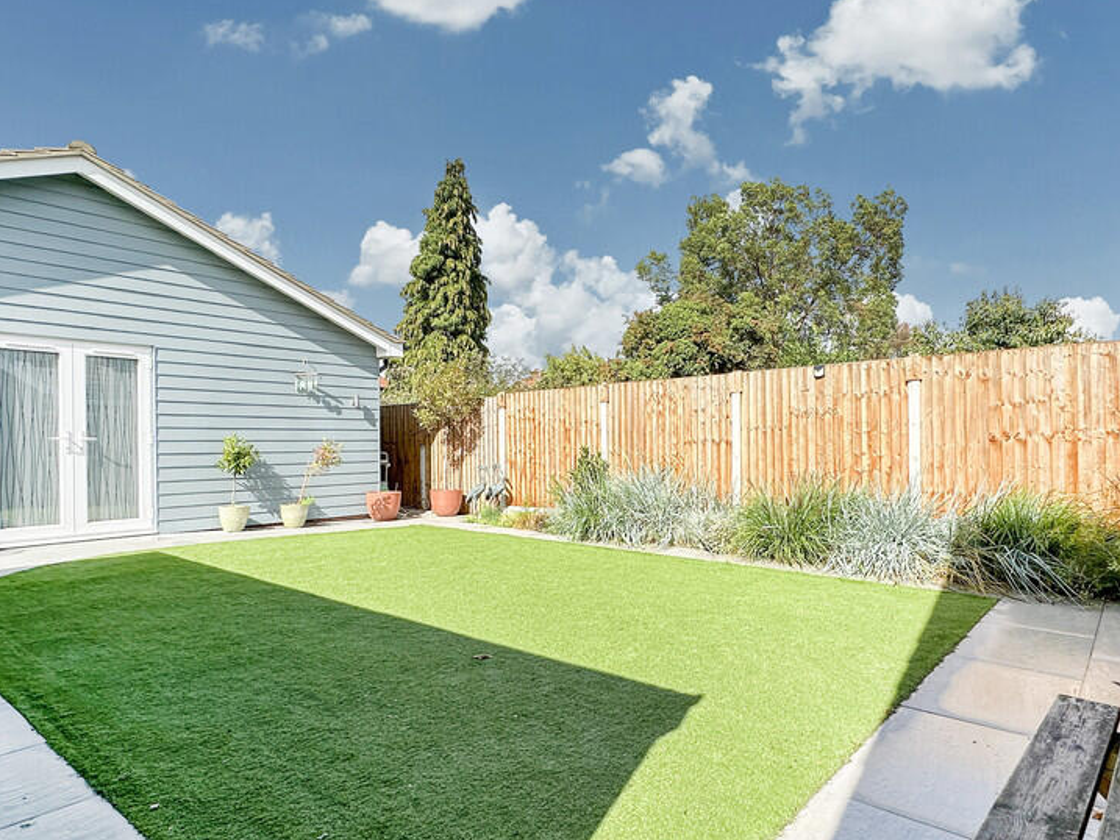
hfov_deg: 81.5
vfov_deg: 63.4
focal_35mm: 20
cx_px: 609
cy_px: 593
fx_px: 647
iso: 50
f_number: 2.2
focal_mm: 2.22
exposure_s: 1/1553
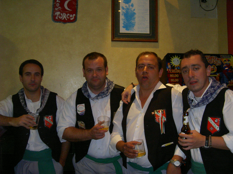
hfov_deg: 47.9
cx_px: 116
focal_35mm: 39
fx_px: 263
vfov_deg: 36.8
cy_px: 87
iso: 100
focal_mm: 8
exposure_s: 1/59.5
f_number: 2.8
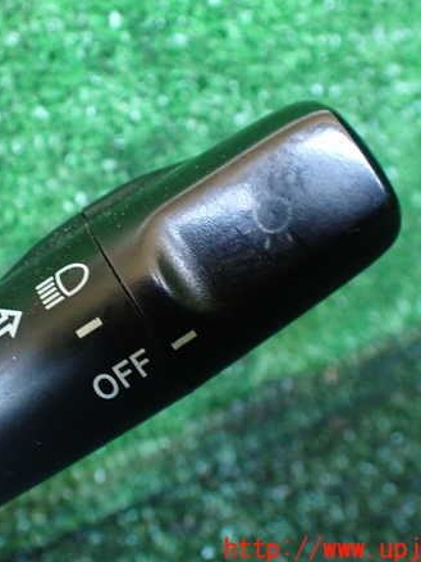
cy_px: 278
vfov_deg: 45.8
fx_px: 665
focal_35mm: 41
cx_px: 129
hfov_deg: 34.7
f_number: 2.3
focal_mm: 5.4
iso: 800
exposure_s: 1/50
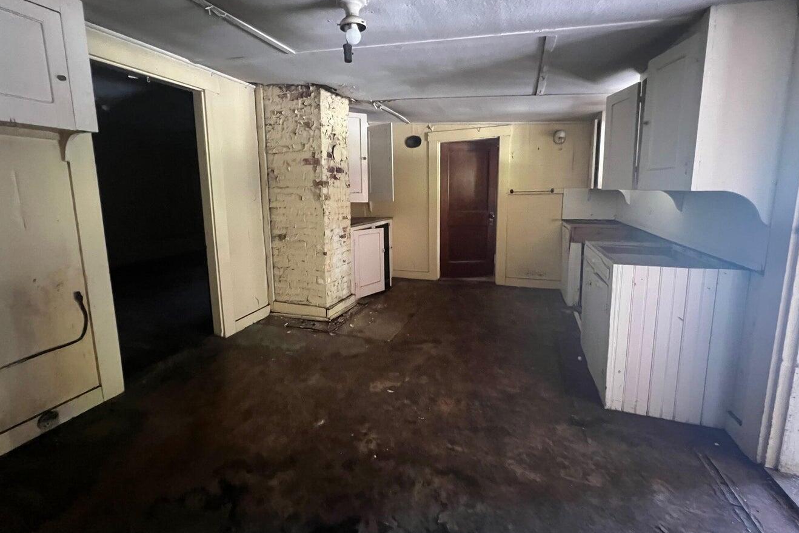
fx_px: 311
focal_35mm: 14
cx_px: 404
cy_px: 237
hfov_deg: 104.2
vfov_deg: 80.9
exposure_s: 1/41
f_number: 1.8
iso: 1000
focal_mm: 1.57
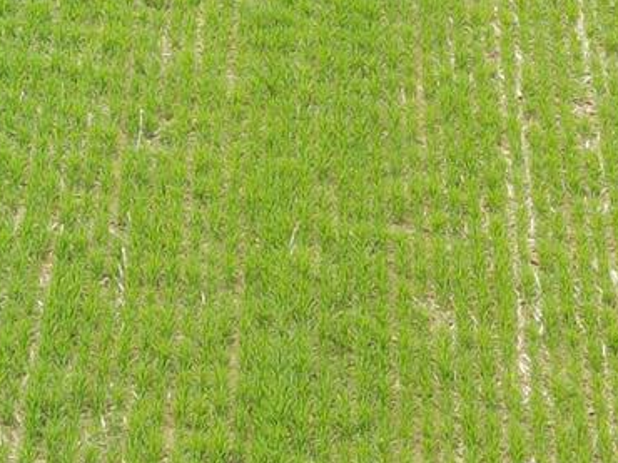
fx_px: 2373
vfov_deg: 9.6
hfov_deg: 13.6
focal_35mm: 133
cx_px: -428
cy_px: -724
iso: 100
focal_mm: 4.5
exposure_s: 1/160
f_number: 2.8
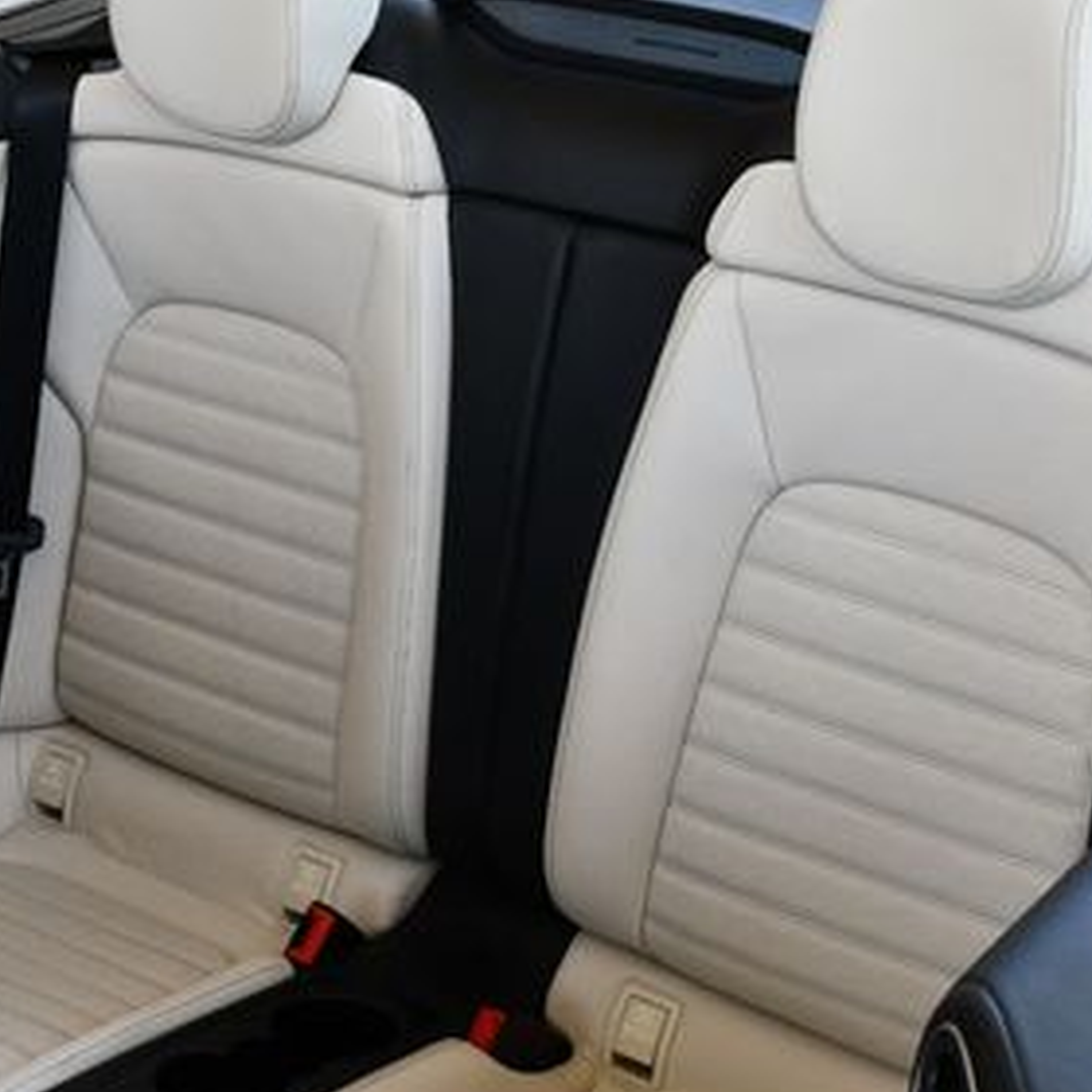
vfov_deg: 24.7
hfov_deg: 24.7
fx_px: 2498
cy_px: 581
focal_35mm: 70
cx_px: 530
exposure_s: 1/250
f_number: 5.6
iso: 280
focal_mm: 18
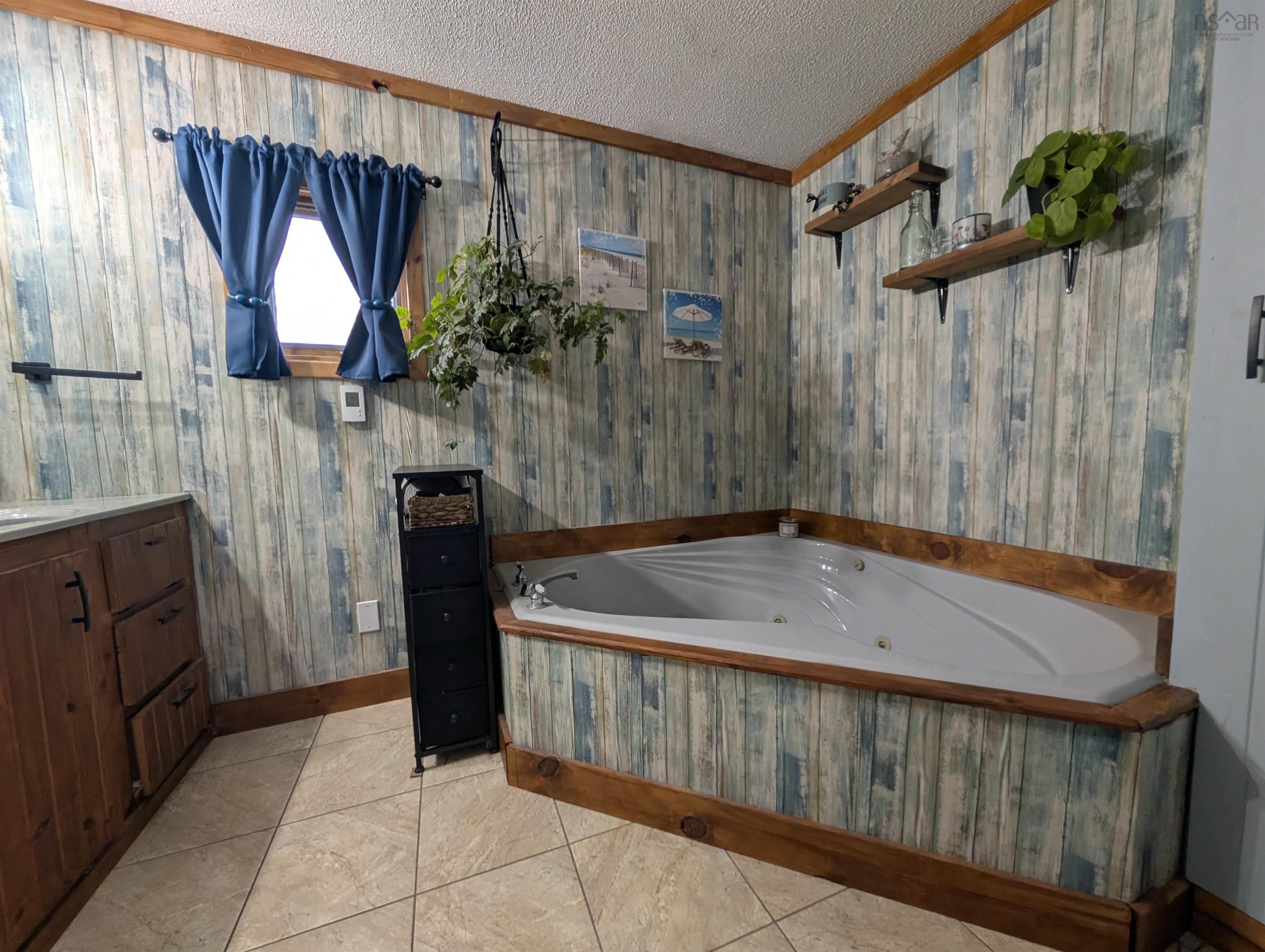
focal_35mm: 12
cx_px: 632
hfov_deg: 110.5
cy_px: 476
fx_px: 439
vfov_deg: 94.6
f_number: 1.7
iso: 42
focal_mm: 2.02
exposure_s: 1/43.4
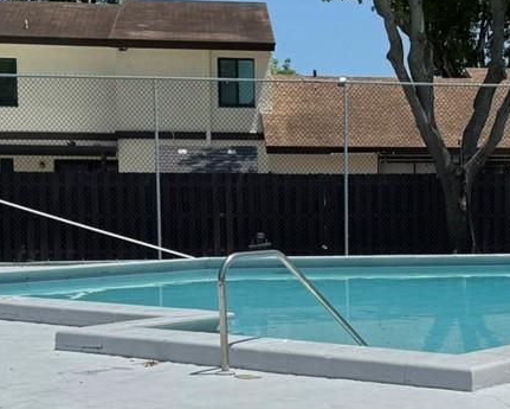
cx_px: 485
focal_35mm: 87
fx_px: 1313
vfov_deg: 17.6
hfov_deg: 21.4
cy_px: 277
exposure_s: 1/12346
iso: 80
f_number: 1.78
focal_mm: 6.76
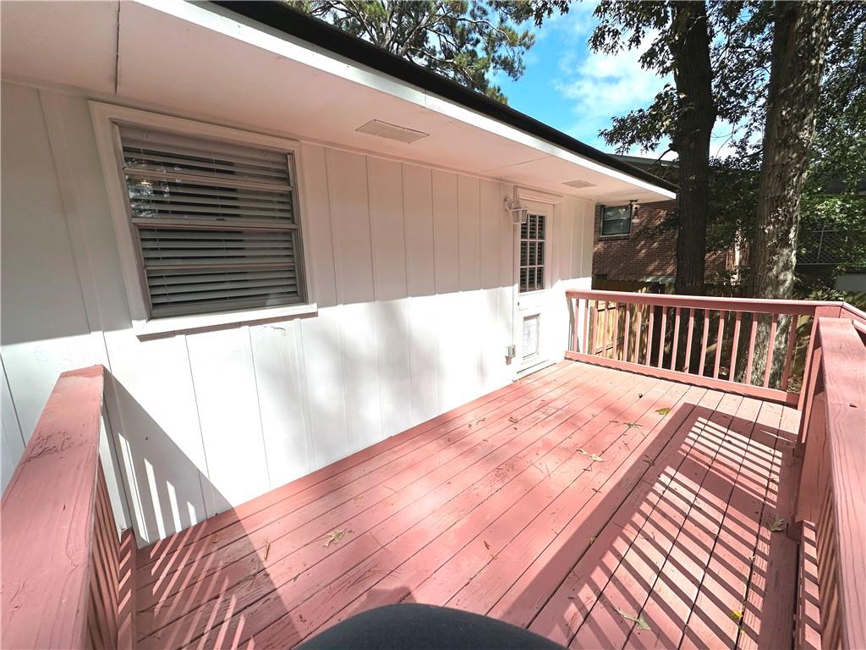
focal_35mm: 14
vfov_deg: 85.7
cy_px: 325
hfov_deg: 102.1
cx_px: 433
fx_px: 350
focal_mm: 2.22
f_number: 2.2
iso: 50
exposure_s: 1/2398
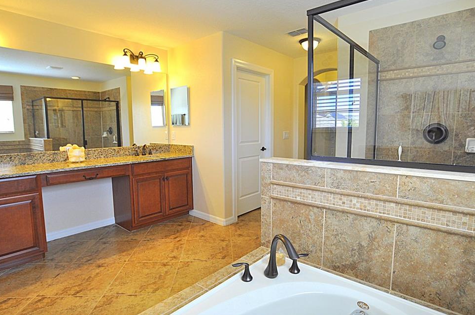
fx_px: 231
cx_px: 241
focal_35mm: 18
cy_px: 149
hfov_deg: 91.6
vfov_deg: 68.5
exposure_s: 1/60
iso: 450
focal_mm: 11
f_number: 4.5
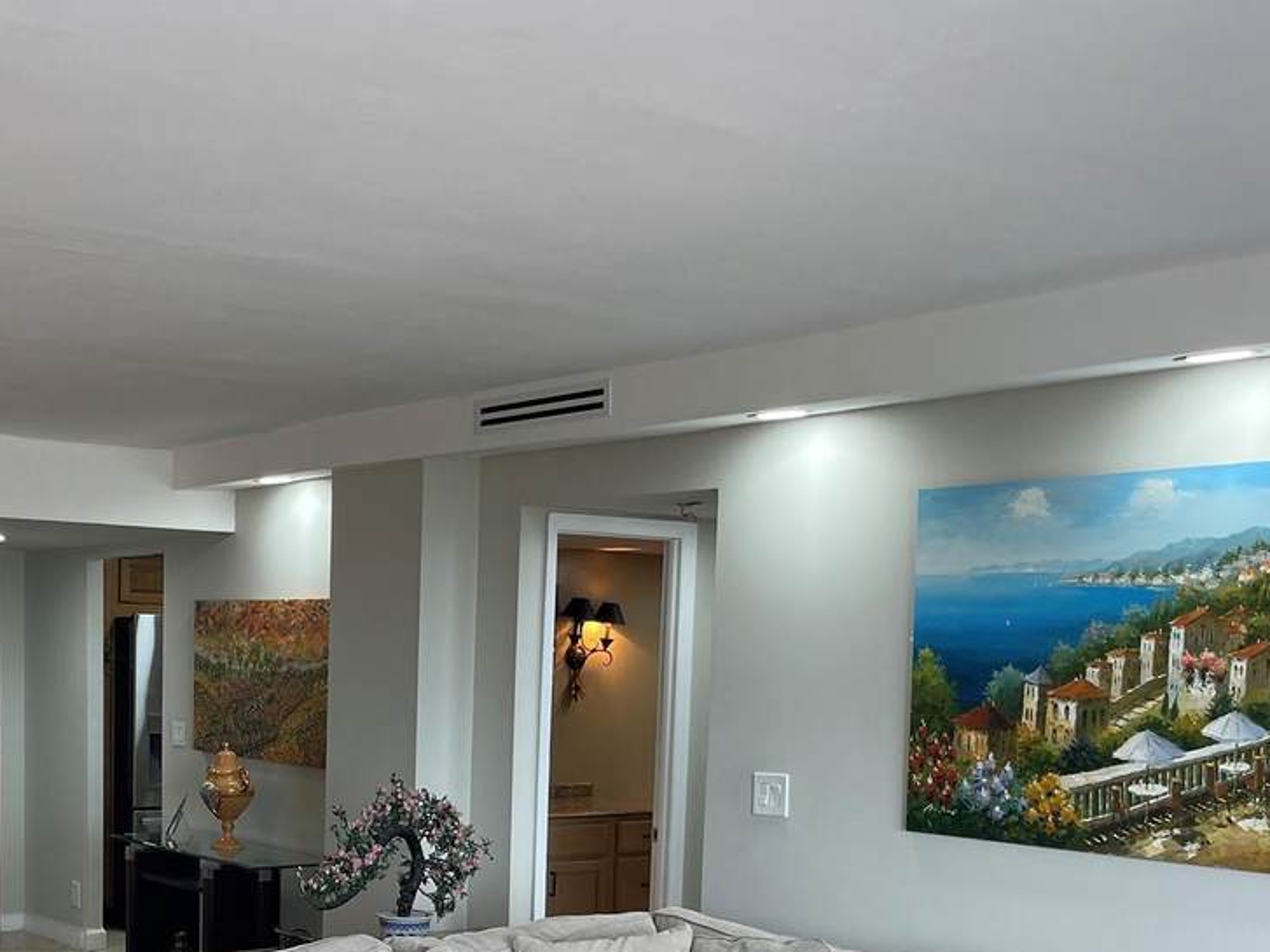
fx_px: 1614
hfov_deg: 41.6
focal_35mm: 44
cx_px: 306
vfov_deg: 31.7
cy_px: 811
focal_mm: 5.1
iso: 80
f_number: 1.6
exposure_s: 1/120
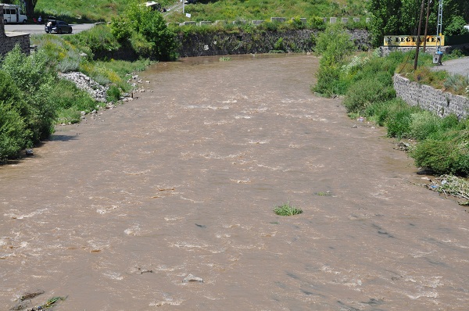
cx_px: 234
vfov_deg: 17.4
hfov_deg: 26.0
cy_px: 156
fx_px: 1015
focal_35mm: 78
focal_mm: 52
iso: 200
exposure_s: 1/320
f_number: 9
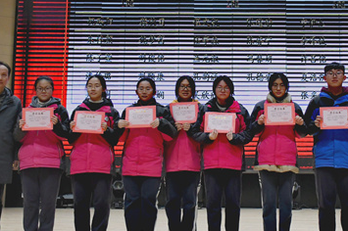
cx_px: 230
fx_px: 637
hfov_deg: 30.3
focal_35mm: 66
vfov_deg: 20.5
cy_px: 74
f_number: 4.5
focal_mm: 26
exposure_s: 1/2000
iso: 3200
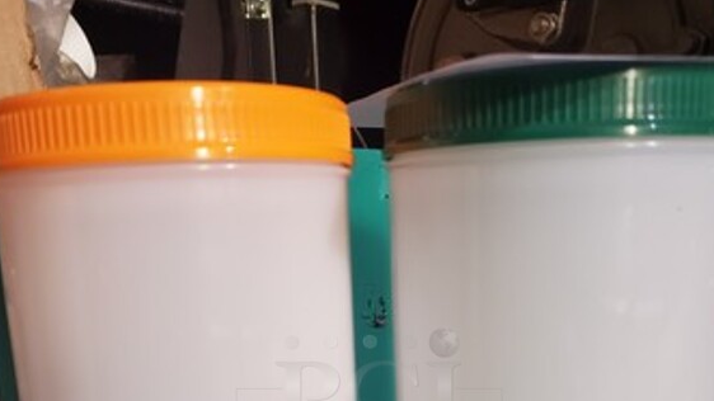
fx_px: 776
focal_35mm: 41
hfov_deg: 49.4
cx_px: 370
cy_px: 394
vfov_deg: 27.5
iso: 320
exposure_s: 1/40
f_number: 1.5
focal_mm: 4.3
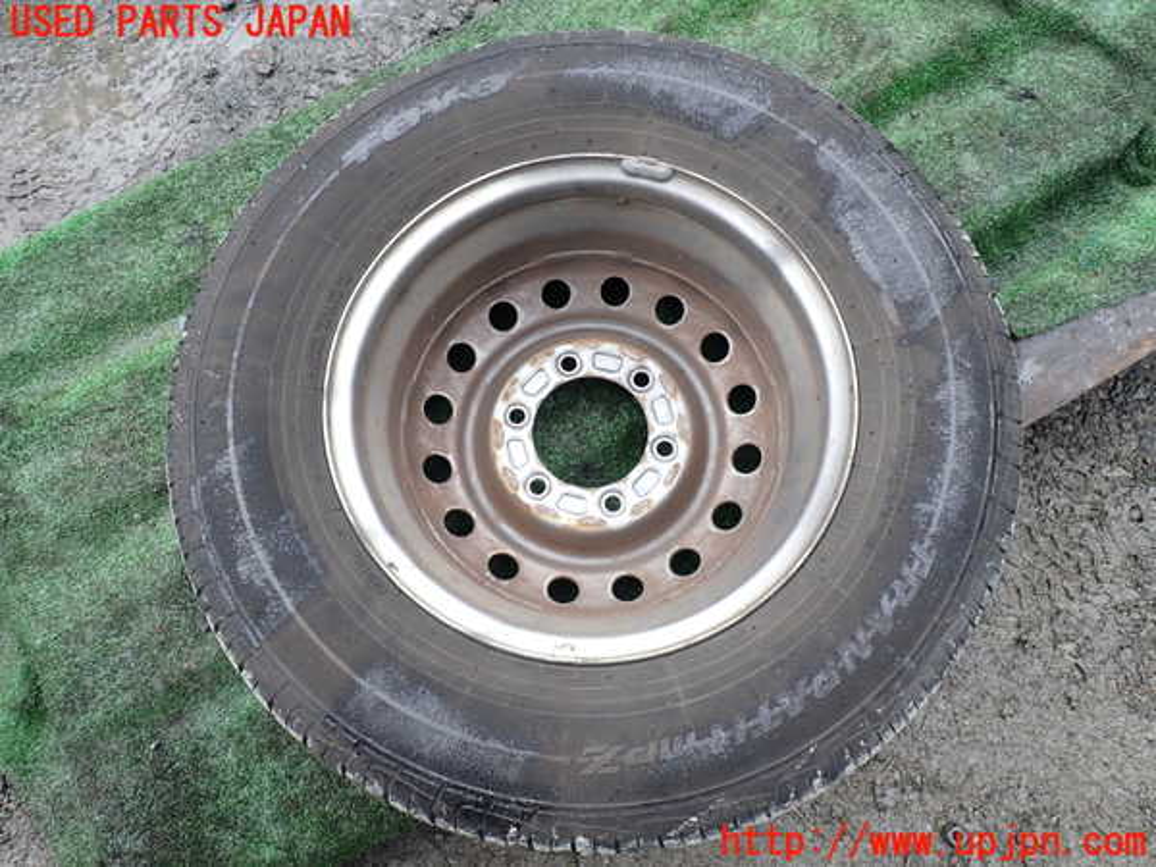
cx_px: 578
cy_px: 434
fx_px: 835
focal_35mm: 25
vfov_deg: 54.9
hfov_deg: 69.4
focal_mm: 4.5
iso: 100
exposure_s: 1/100
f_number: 2.8
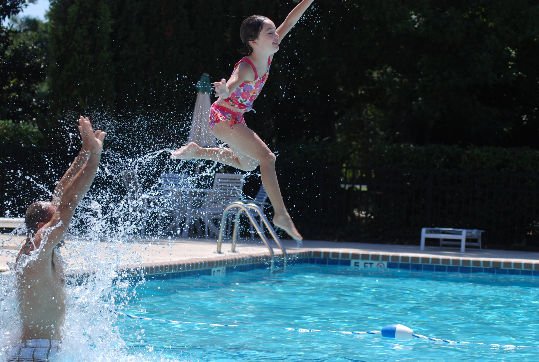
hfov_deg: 19.4
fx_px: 1575
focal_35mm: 105
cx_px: 270
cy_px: 181
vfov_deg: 13.1
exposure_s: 1/500
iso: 160
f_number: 5.6
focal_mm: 70
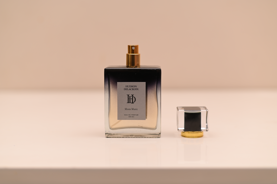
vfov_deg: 27.0
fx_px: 384
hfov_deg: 39.6
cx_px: 138
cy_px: 92
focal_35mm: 50
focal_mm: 50
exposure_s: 1/200
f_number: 2.8
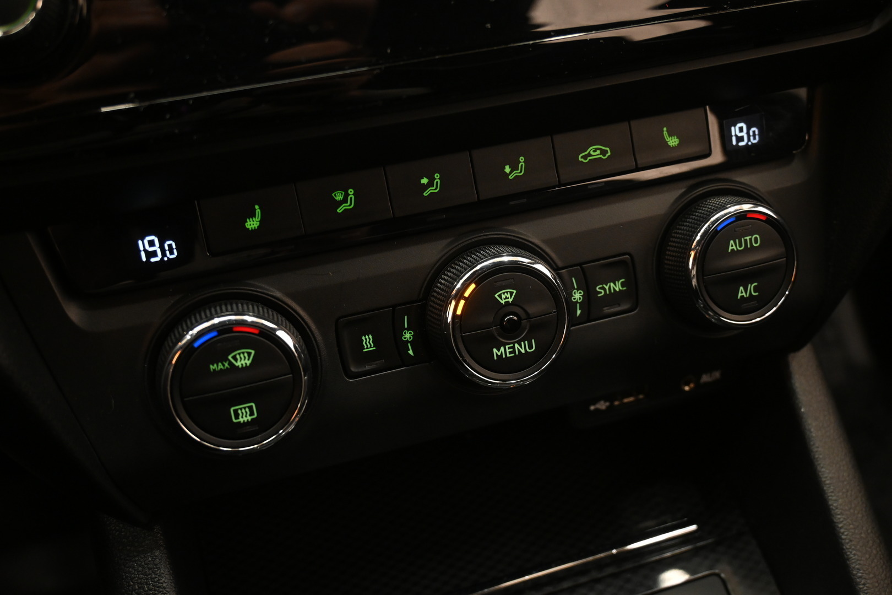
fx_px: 855
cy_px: 298
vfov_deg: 38.4
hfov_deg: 55.1
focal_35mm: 34
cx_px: 446
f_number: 4.2
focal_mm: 23
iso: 1600
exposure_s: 1/40
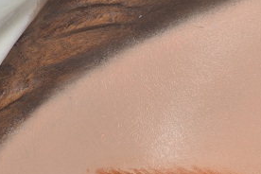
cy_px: 283
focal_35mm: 381
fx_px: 2762
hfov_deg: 5.4
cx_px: 196
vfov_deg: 3.6
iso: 100
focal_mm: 105
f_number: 18
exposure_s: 1/125
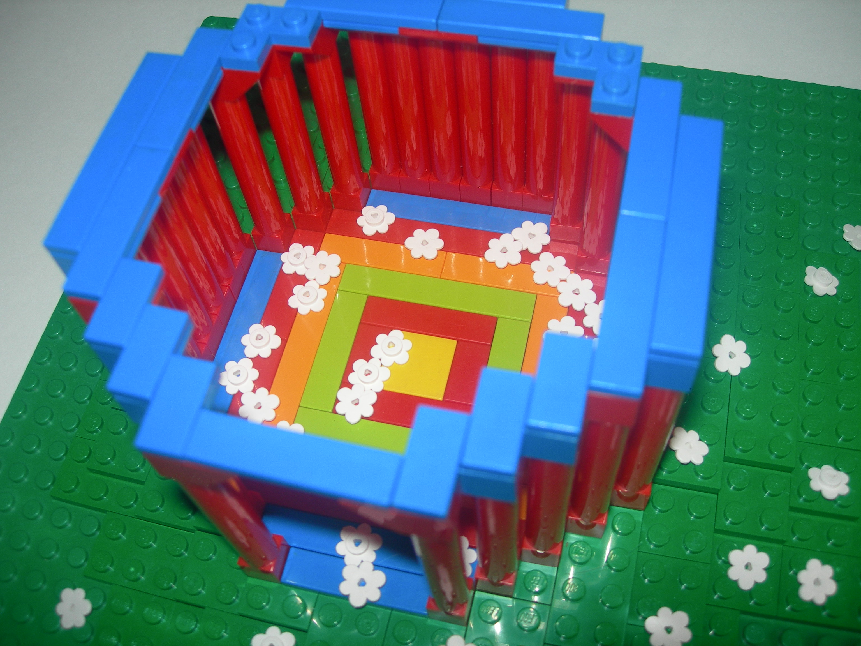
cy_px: 323
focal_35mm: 38
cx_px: 430
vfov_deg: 37.7
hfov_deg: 49.0
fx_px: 945
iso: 50
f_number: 2.8
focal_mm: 7.8
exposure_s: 1/60.1
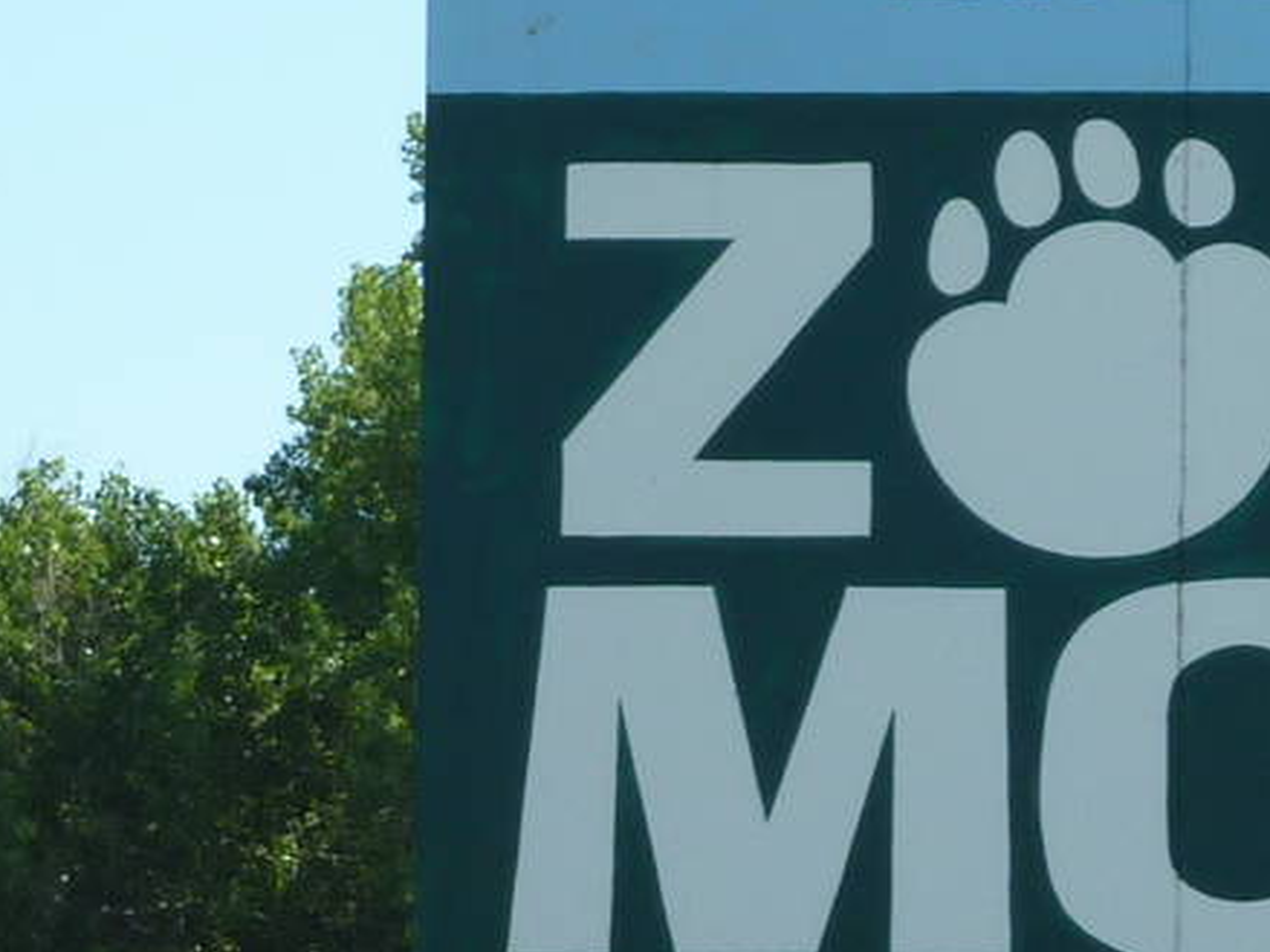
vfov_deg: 3.7
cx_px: 1930
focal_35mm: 405
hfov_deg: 4.9
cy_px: 891
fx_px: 14855
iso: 80
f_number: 4.4
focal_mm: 18.2
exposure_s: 1/320
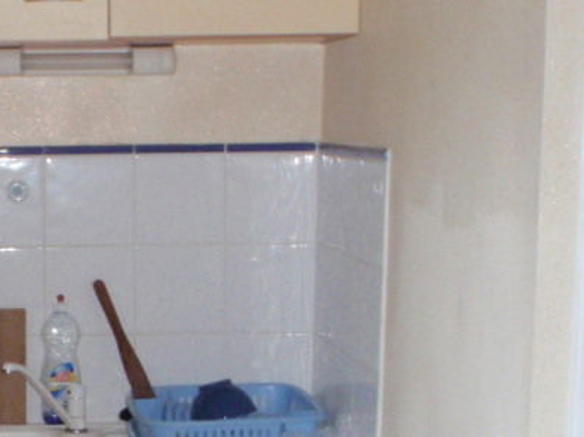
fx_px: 1534
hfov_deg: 20.5
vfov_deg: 15.9
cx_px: -61
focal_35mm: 91
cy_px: 427
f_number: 3.5
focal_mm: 5
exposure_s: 1/30
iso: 160
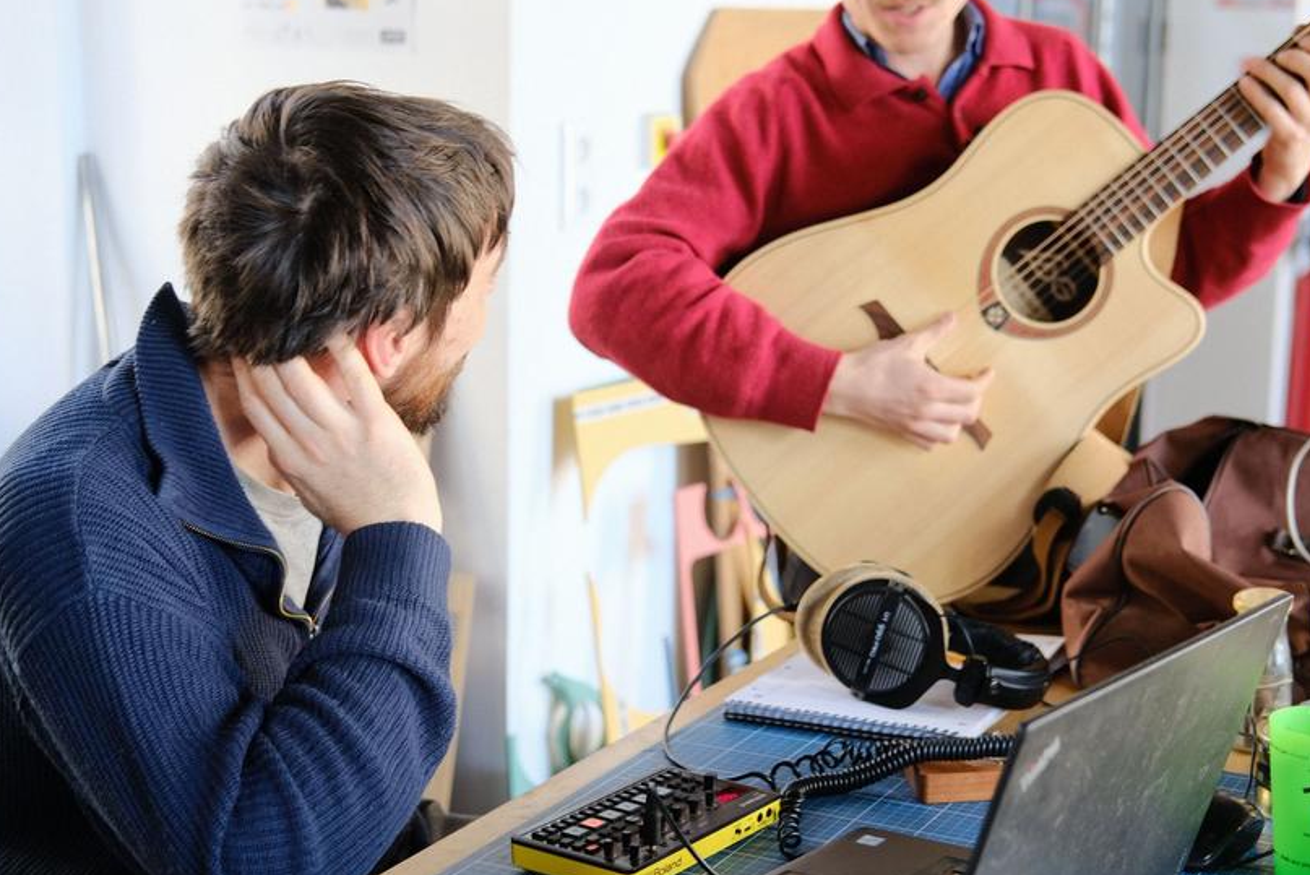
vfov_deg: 23.0
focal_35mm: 59
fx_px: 2148
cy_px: 435
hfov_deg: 33.9
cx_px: 708
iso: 800
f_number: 2.8
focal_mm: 35
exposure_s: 1/60
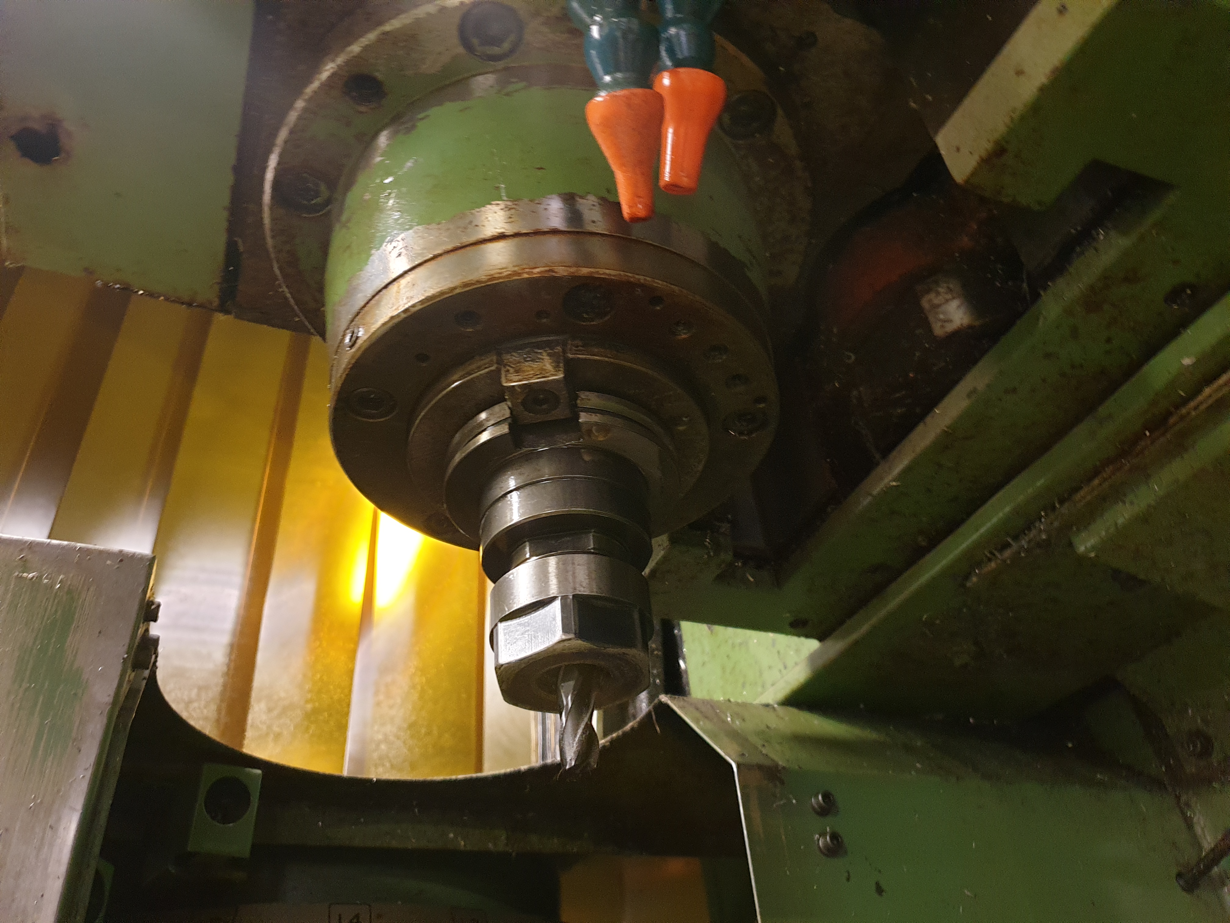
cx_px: 615
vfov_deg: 53.1
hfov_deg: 67.3
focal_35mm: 26
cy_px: 462
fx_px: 924
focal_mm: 4.3
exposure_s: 1/20
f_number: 1.5
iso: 250
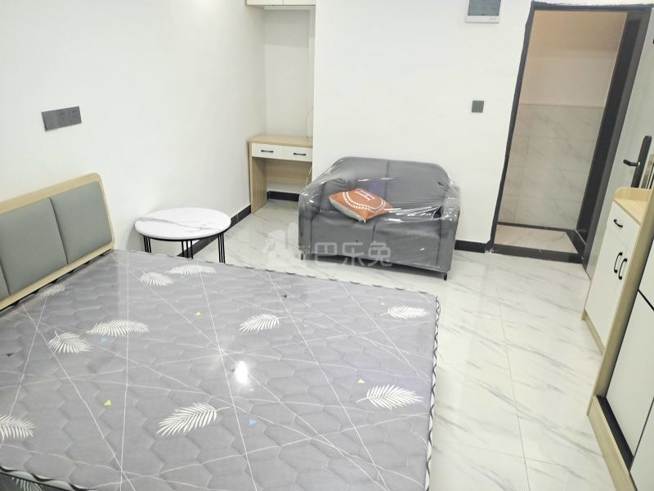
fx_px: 416
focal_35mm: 22
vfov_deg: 61.1
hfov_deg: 76.4
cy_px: 246
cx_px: 327
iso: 538
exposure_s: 1/33
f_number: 1.79
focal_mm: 4.71
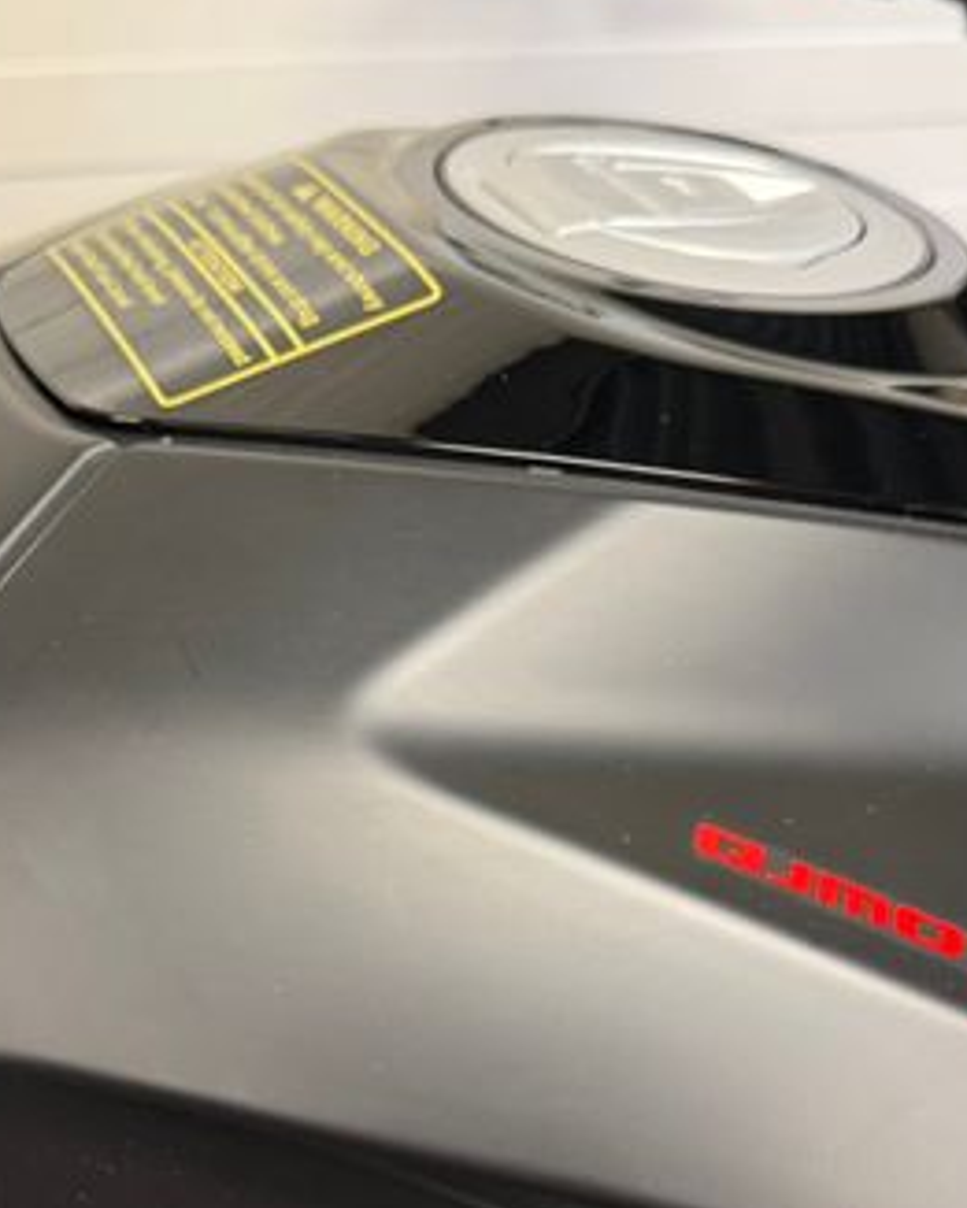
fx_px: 1645
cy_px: 789
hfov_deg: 32.7
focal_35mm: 46
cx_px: 422
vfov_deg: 39.9
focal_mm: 6.76
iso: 200
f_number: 1.78
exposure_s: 1/50
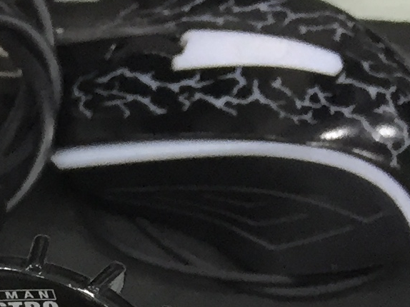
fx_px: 1953
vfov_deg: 8.0
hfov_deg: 10.3
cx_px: -599
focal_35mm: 165
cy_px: 854
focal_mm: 4.15
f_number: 2.2
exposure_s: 1/33
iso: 125
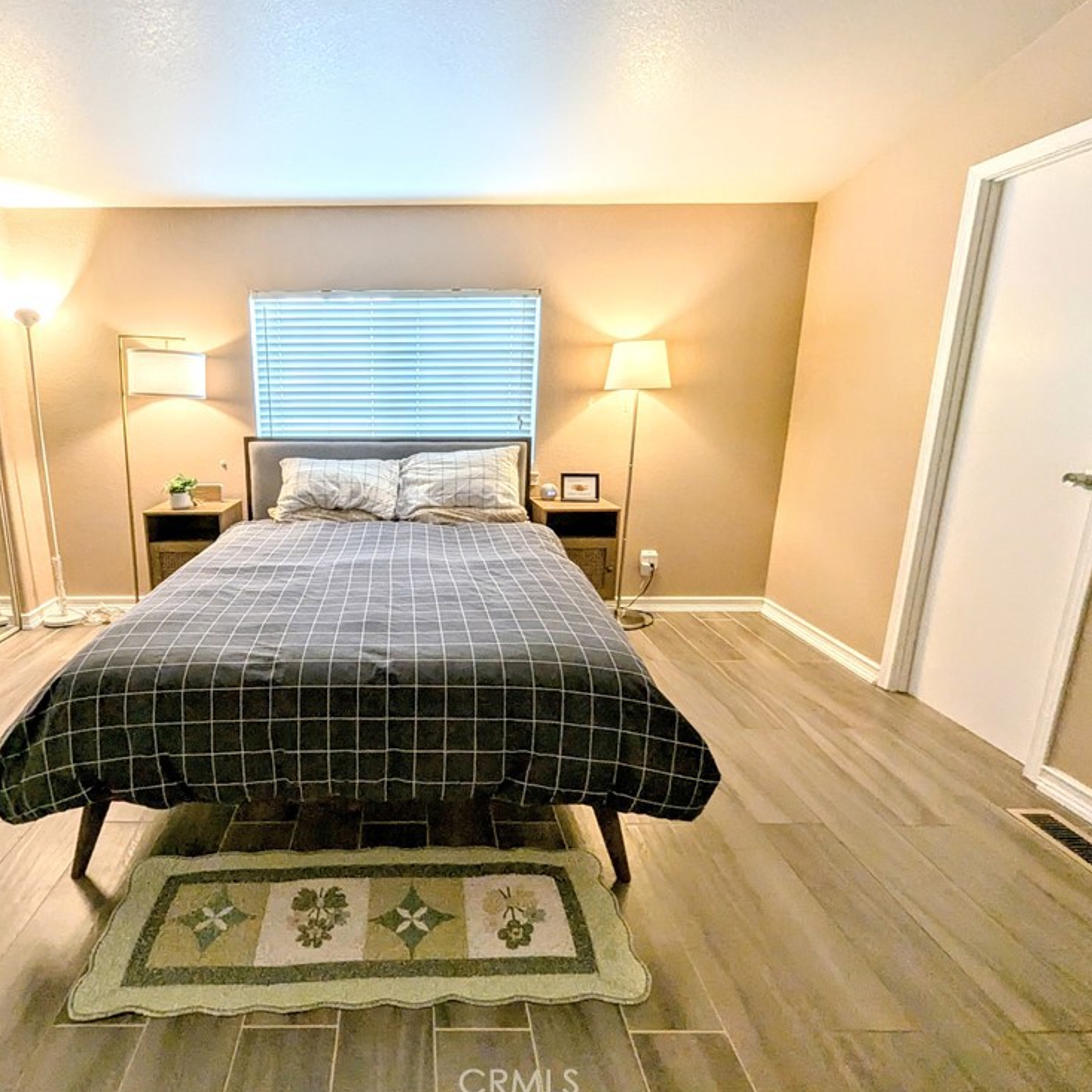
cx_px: 399
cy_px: 533
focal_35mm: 16
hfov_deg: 85.5
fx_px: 571
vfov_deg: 87.4
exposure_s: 1/40
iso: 87
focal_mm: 1.95
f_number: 2.2
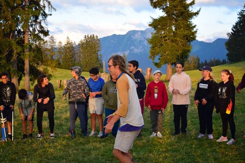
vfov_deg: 26.5
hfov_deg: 38.9
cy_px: 82
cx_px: 122
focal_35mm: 51
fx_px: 347
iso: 1100
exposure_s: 1/800
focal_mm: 34
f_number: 4.5
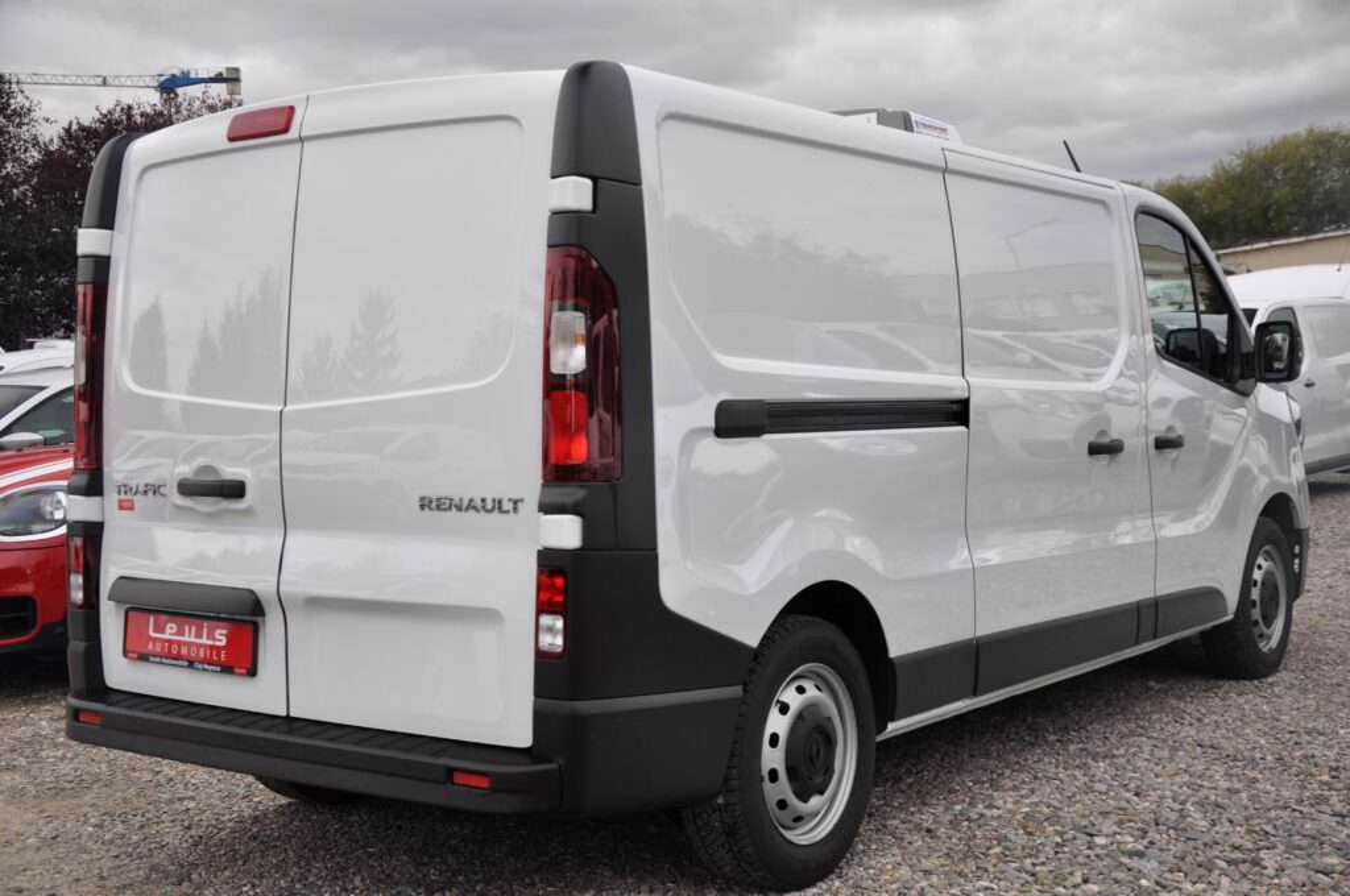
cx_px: 675
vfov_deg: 29.8
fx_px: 1685
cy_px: 448
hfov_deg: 43.7
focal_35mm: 45
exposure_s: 1/125
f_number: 5.6
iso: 500
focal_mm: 30
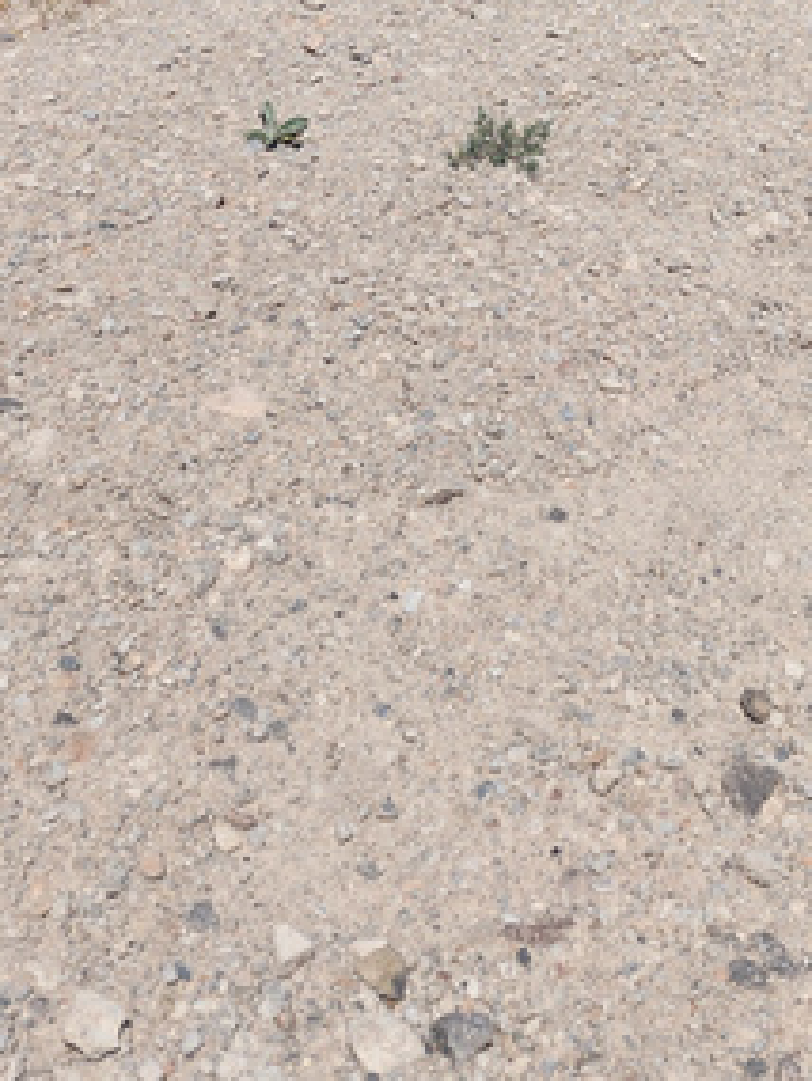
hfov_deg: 23.3
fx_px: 1938
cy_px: -209
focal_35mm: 62
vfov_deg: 27.5
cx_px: 660
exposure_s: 1/2404
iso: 12
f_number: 1.8
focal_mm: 6.4
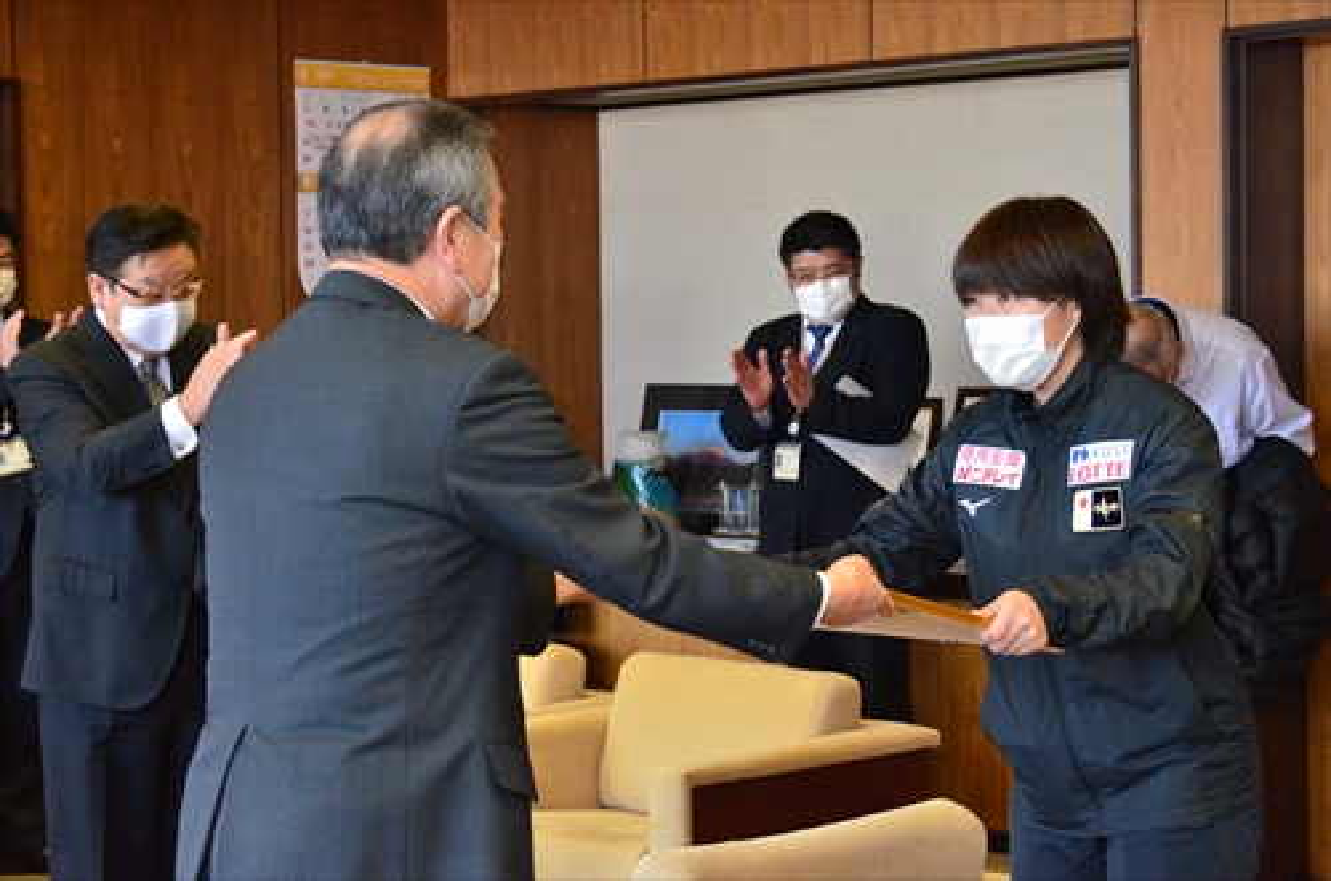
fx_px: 3099
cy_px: 440
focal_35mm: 84
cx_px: 666
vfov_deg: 16.2
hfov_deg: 24.2
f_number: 6.3
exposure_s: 1/250
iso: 3200
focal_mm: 56
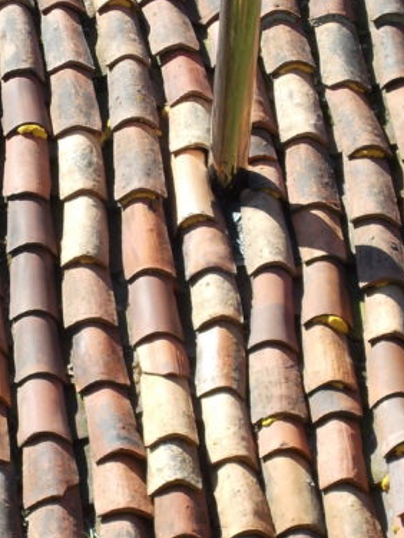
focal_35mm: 180
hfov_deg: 8.2
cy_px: 314
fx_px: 2796
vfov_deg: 11.0
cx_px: 67
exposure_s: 1/250
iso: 80
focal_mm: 11.8
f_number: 5.3
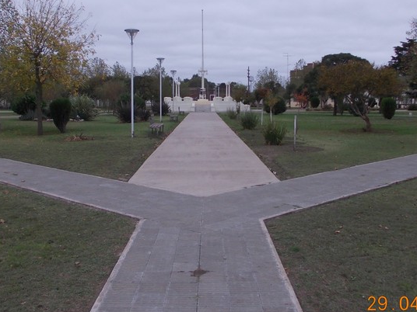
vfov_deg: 35.9
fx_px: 482
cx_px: 206
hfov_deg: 46.8
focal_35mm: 40
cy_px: 133
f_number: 5.4
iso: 80
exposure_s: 1/125
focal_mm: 4
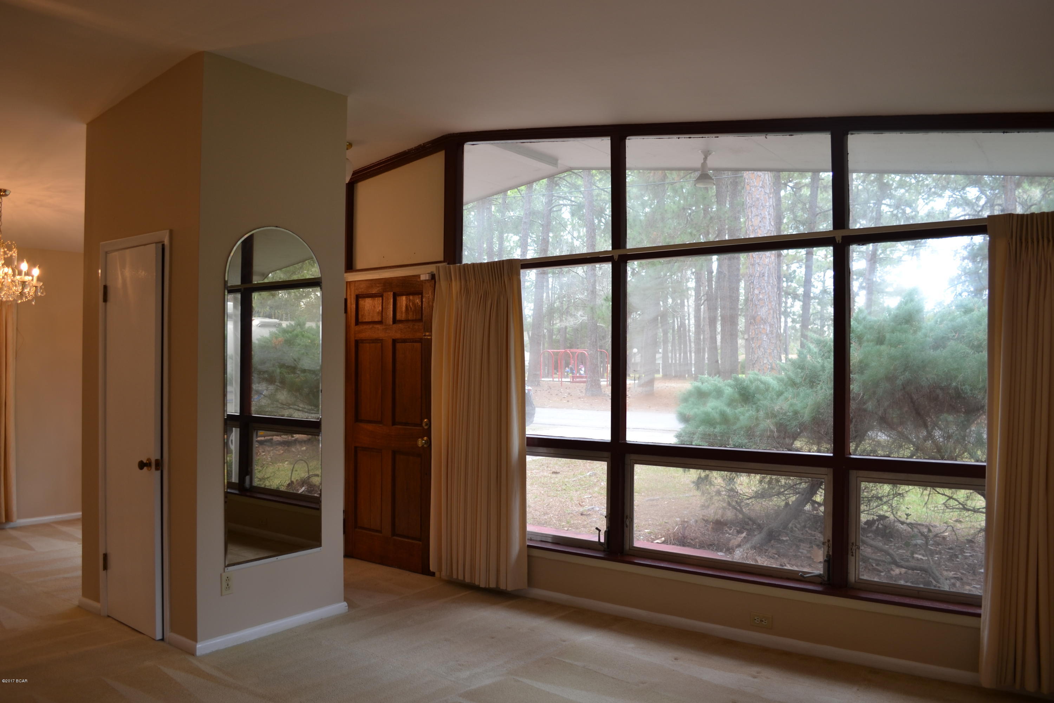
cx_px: 527
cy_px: 352
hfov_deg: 67.4
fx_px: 790
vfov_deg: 47.9
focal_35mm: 27
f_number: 3.5
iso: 100
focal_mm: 18
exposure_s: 1/15
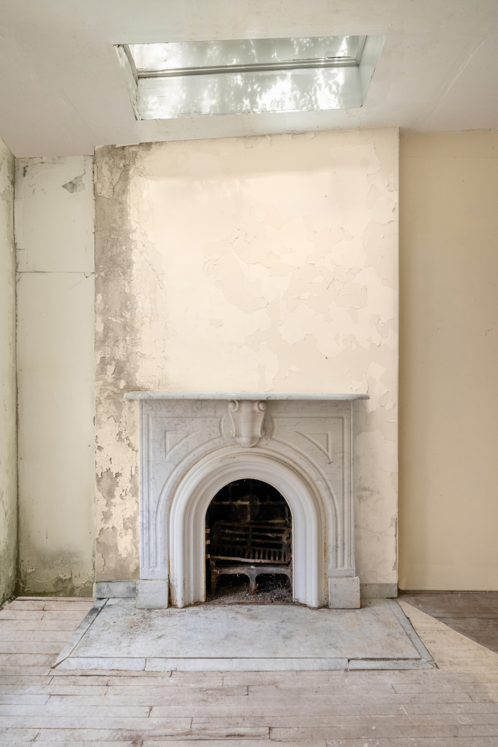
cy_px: 374
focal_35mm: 24
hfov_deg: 53.1
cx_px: 249
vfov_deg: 73.7
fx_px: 498
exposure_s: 1/30
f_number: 7.1
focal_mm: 24
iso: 500
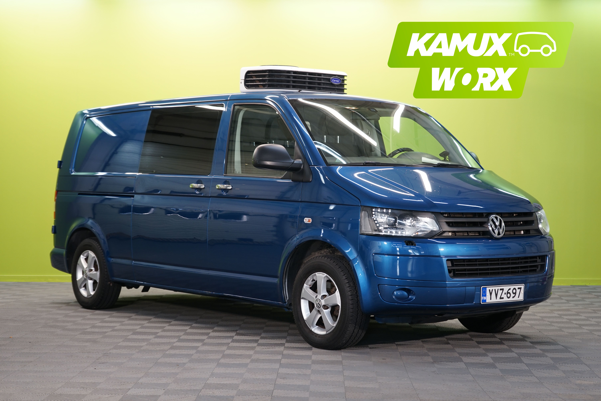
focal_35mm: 68
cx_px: 300
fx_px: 1135
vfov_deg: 20.0
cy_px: 200
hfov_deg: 29.7
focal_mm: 68
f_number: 5.6
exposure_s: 1/20
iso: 400
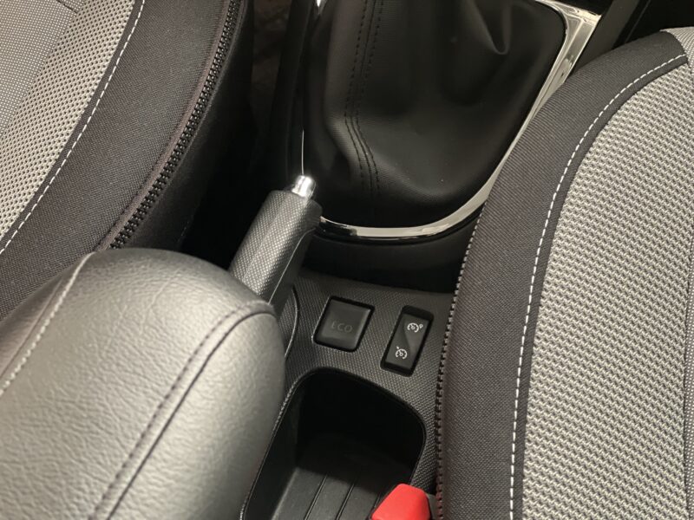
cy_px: 260
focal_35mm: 77
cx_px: 347
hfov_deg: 25.3
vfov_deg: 19.1
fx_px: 1544
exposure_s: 1/15
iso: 1250
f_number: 2.8
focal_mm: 9
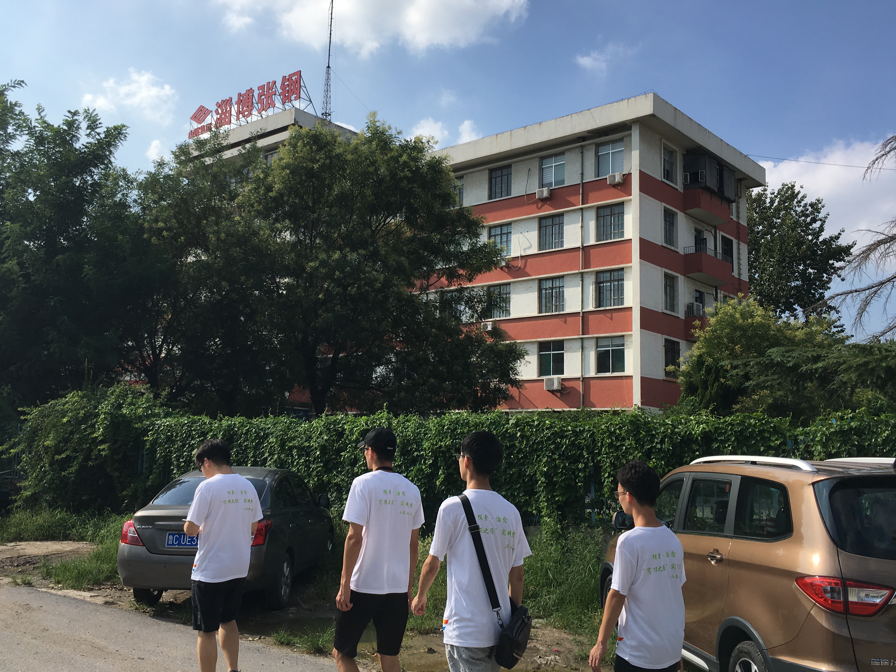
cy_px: 326
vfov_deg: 41.8
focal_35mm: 34
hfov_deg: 53.9
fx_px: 880
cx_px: 401
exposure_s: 1/2079
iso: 25
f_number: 2.2
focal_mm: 4.15
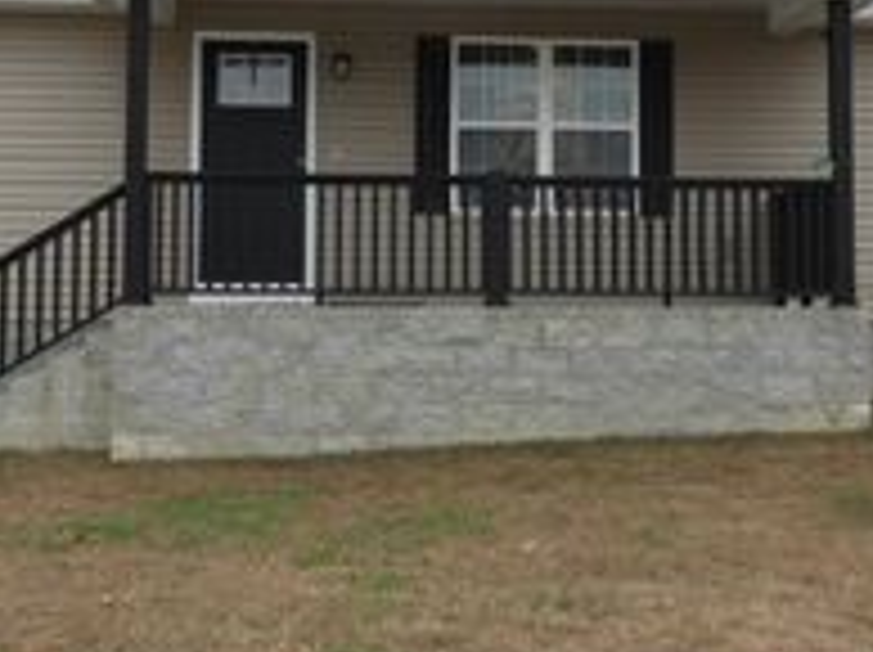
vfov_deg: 23.4
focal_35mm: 62
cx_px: 468
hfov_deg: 31.2
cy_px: 191
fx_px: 1562
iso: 140
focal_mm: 4.3
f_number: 3.3
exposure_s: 1/100
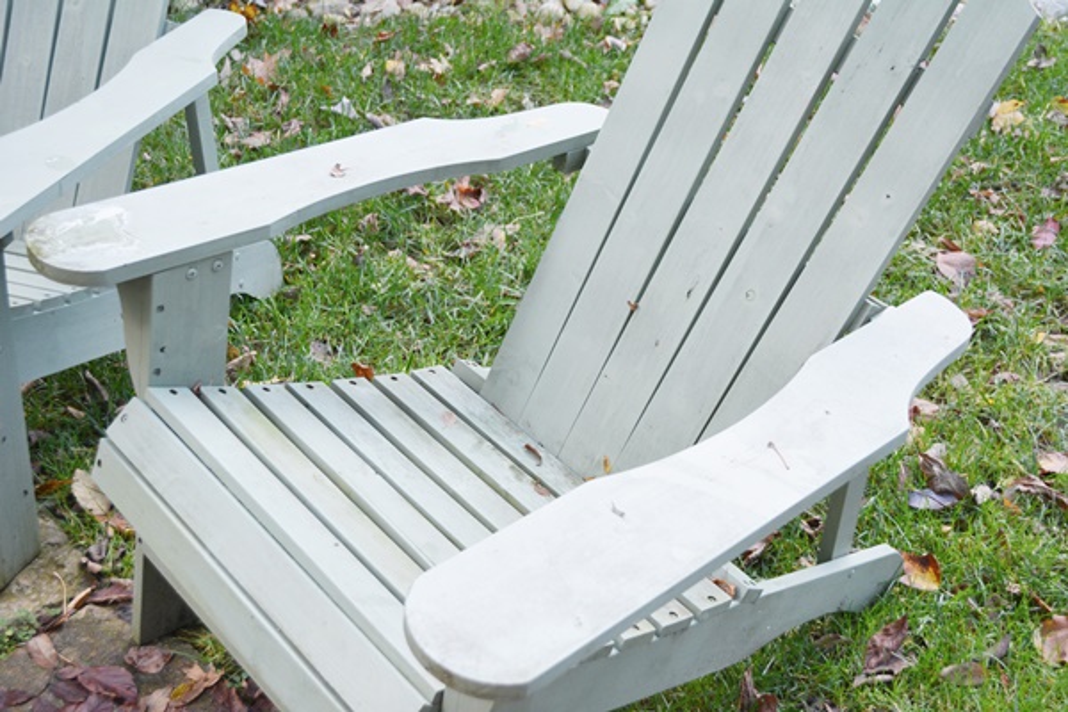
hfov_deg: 41.1
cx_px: 534
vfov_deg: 28.1
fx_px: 1424
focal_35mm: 48
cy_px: 356
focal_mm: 32
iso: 400
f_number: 5
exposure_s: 1/100
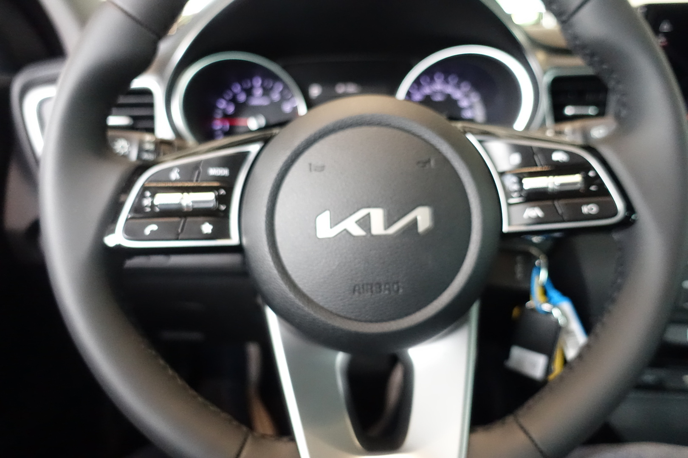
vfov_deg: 53.1
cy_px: 229
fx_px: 459
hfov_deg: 73.7
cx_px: 344
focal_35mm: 24
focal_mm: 8.8
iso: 3200
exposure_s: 1/250
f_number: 1.8
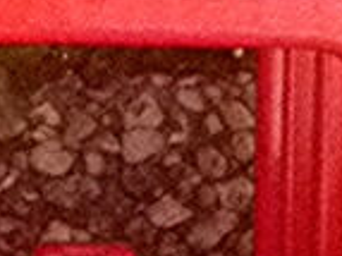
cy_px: 517
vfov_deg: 4.3
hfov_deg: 5.9
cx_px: 67
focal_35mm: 337
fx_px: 3327
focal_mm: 8.4
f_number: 11
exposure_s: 1/200
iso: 1600
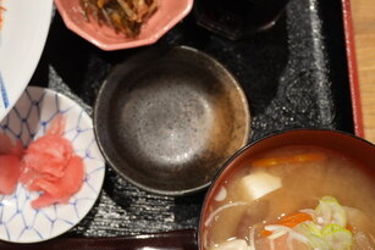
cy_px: 112
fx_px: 761
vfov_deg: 18.7
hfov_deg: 26.6
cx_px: 24
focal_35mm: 73
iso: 500
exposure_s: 1/40
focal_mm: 33
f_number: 4
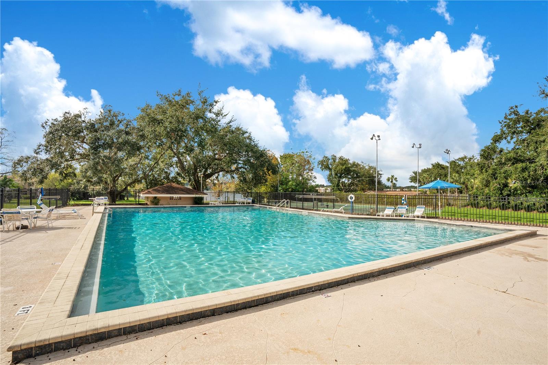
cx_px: 274
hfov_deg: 96.7
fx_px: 243
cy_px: 182
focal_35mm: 16
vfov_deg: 73.7
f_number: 10
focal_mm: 16
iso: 100
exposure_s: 1/160
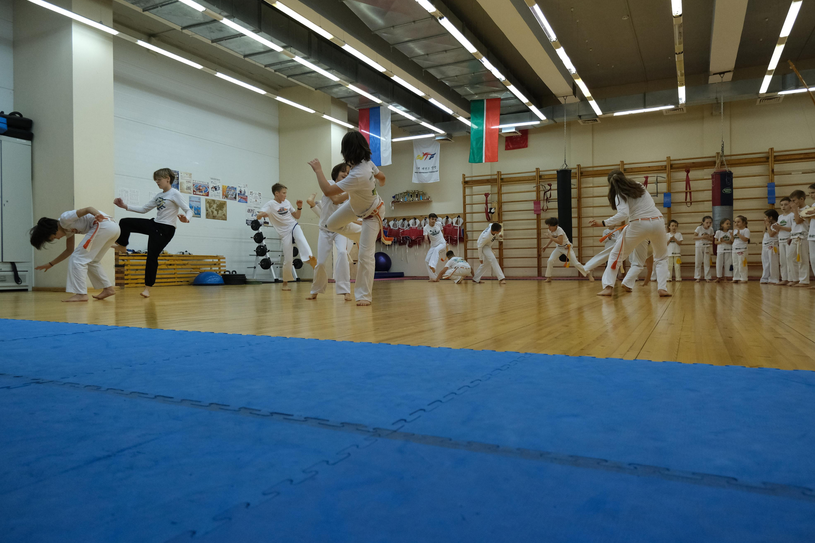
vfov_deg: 51.3
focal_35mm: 25
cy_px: 267
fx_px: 566
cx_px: 414
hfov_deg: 71.5
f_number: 3.6
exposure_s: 1/320
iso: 2000
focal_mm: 16.1
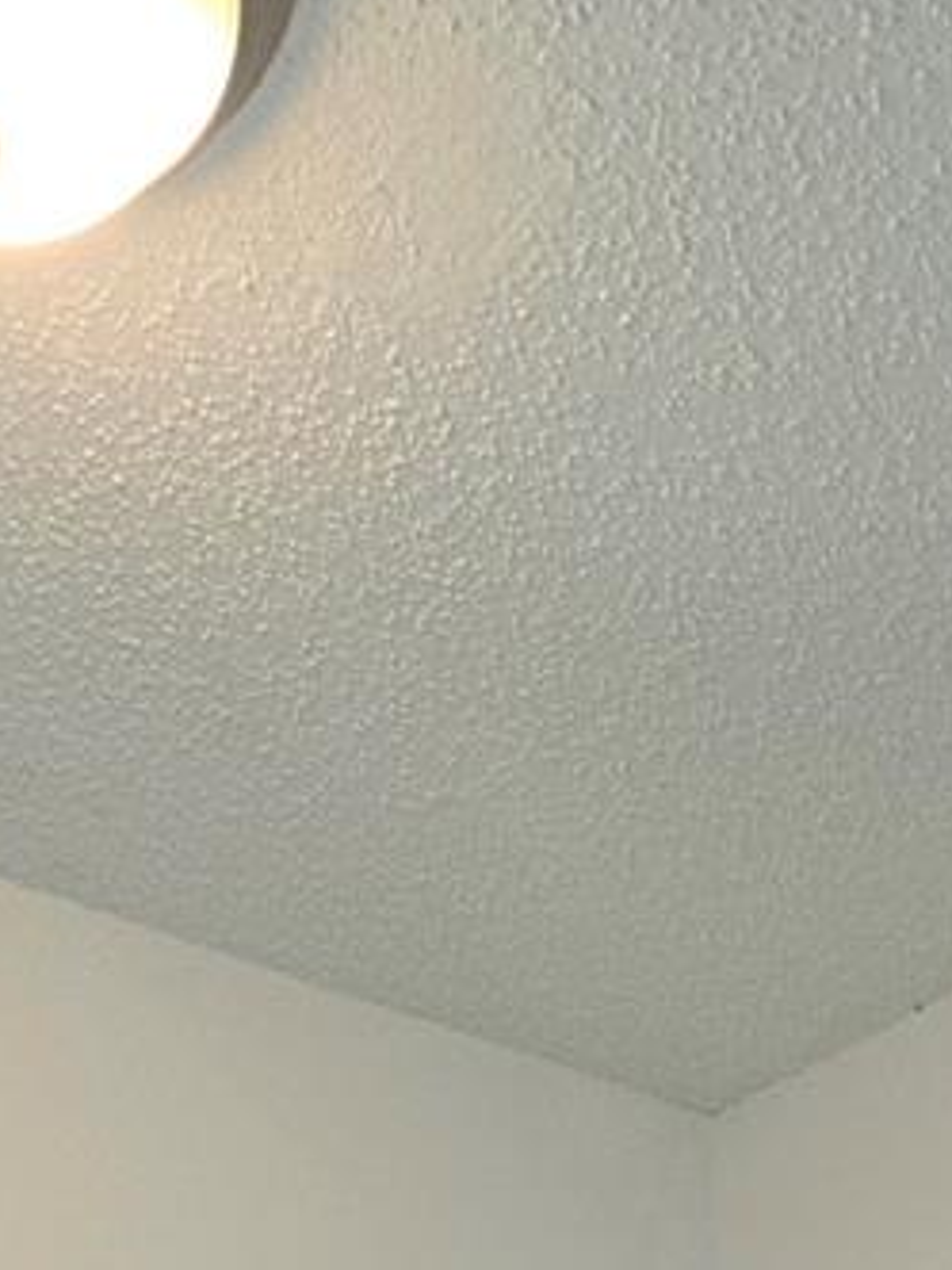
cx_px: 642
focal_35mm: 47
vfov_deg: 24.4
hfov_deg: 30.6
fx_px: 1723
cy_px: 2138
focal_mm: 2.2
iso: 80
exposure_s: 1/60.2
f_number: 1.9
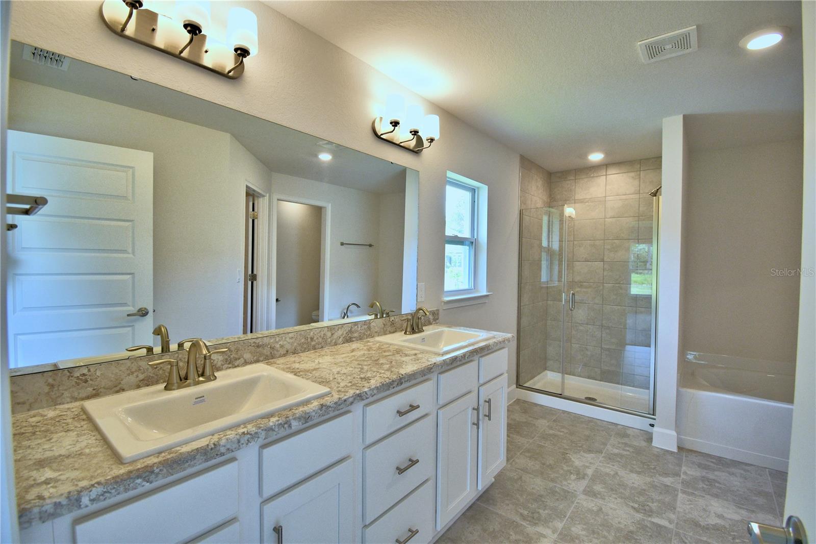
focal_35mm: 15
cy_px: 272
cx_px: 408
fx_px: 340
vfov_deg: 77.3
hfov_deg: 100.4
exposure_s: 1/125
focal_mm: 10
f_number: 4.5
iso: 280
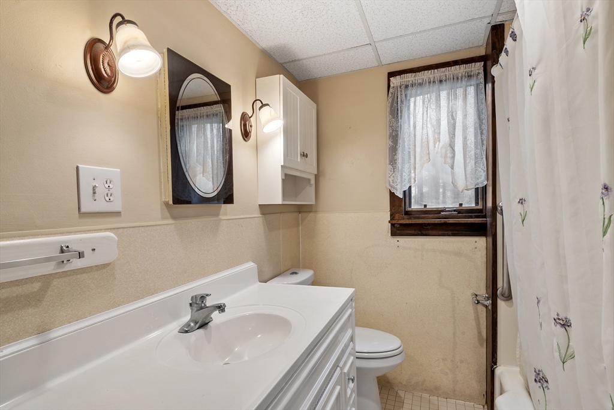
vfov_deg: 67.4
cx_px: 307
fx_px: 307
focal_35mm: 18
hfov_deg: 90.0
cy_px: 205
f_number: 8
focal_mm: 12
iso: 400
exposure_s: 1/2
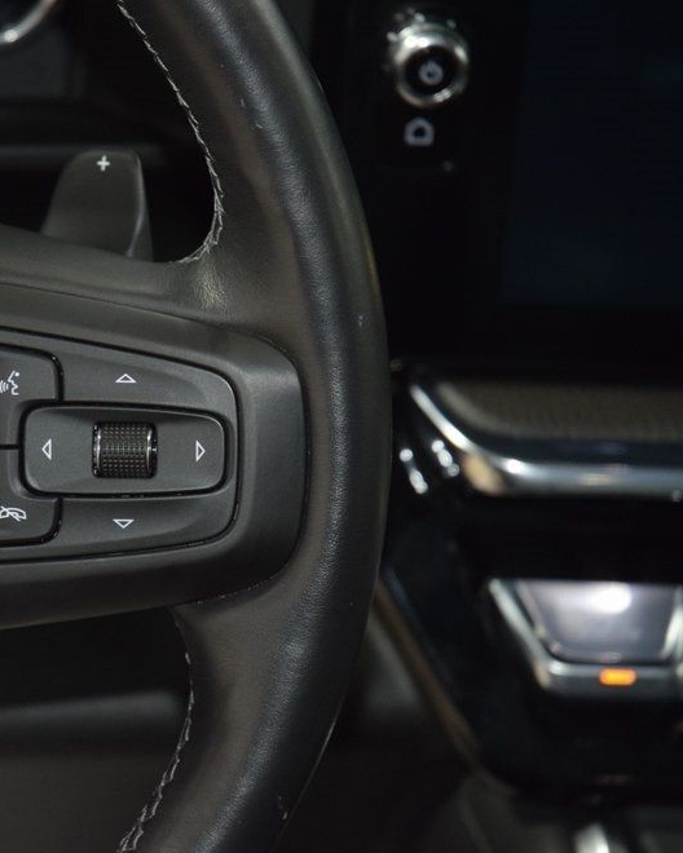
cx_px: 123
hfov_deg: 10.1
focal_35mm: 153
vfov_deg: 12.6
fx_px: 3866
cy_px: 432
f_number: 4.5
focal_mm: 70
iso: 1800
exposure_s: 1/40
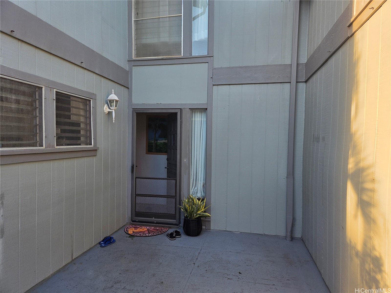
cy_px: 146
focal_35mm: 23
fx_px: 260
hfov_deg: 73.9
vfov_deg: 58.9
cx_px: 196
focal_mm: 5.4
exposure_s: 1/180
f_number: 1.8
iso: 40
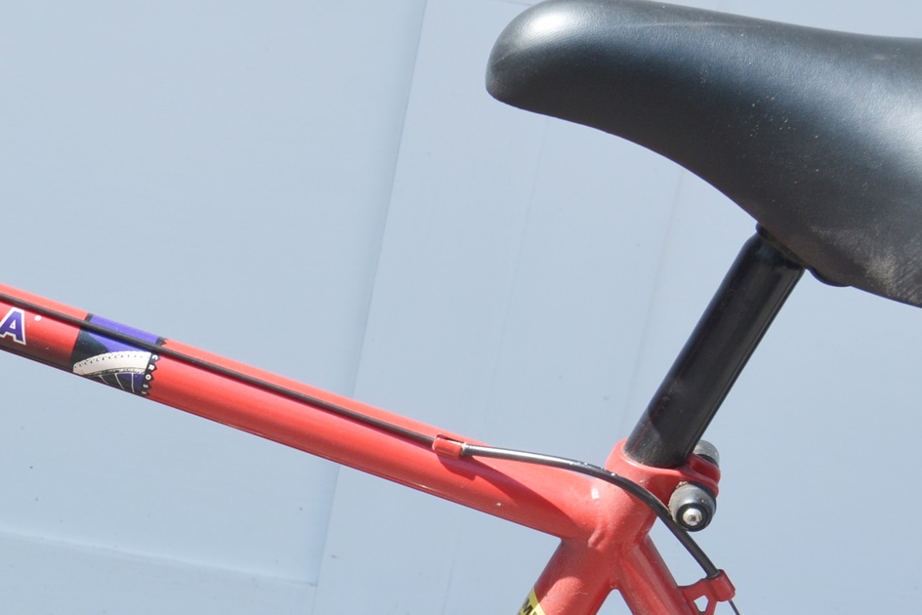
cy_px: 520
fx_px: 2339
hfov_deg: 20.8
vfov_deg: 14.9
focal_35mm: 91
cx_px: -174
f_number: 8
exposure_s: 1/250
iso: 200
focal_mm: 23
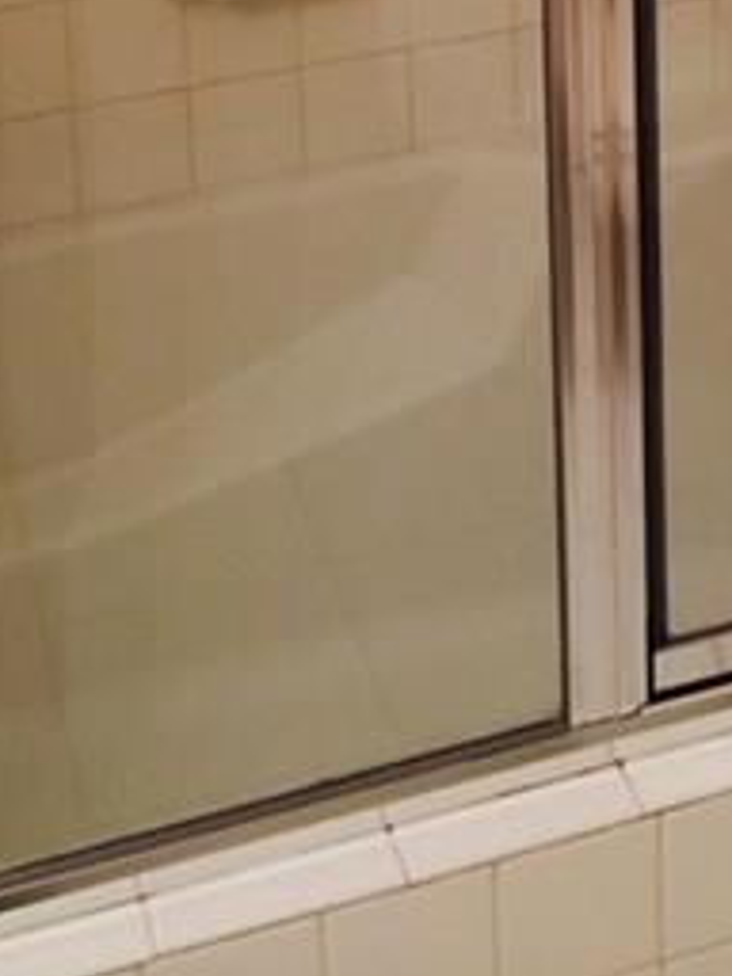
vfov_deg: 19.2
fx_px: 2538
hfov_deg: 16.3
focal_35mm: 90
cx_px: 583
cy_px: -458
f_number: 2.2
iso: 80
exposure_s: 1/30
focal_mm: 4.12
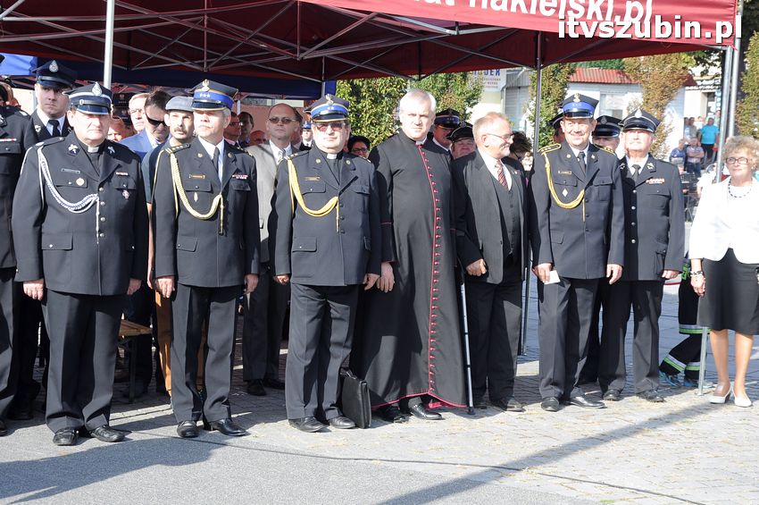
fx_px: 1422
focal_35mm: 68
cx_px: 380
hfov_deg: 29.9
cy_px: 252
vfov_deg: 20.1
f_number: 8
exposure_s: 1/250
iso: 400
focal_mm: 45
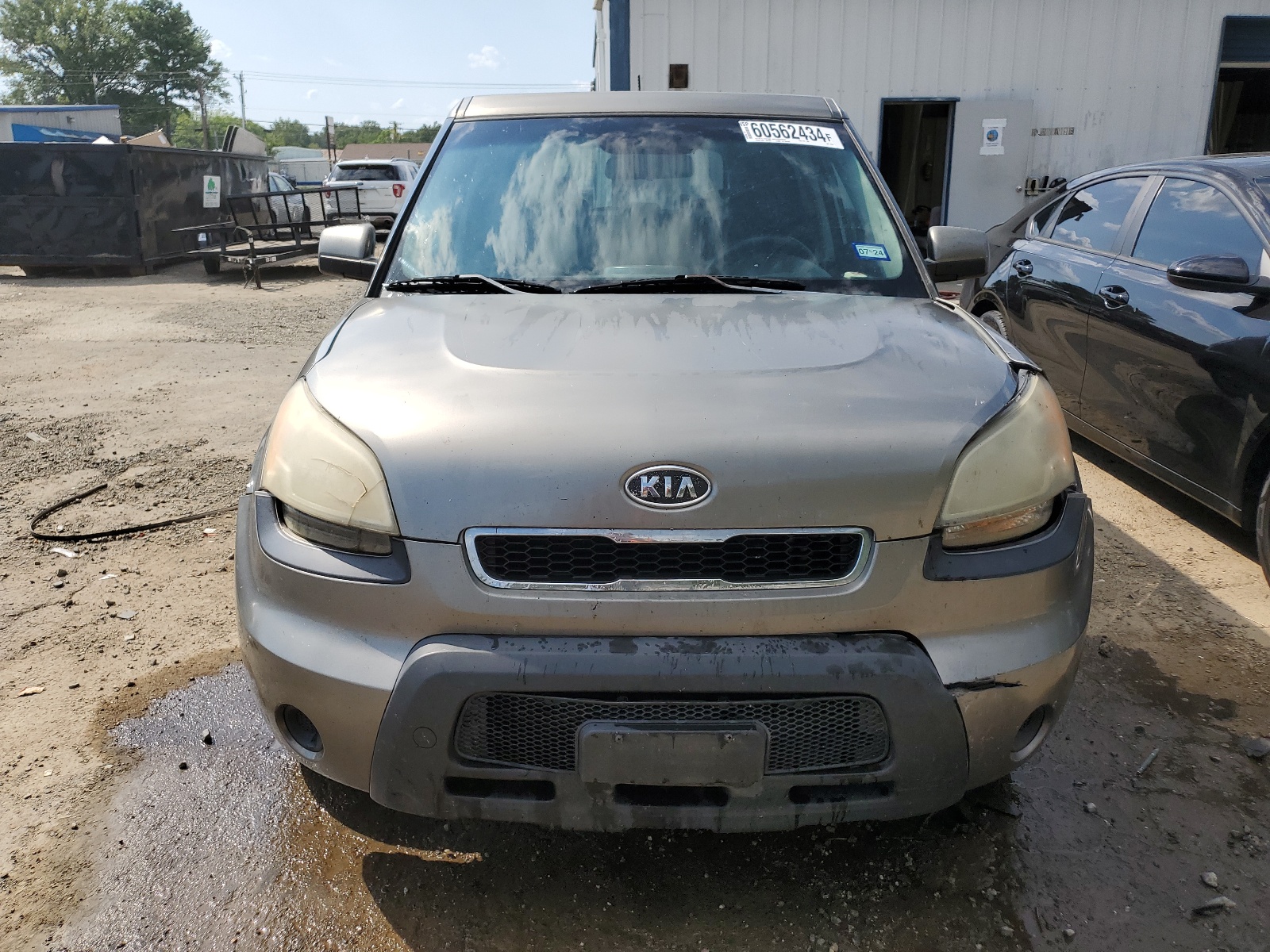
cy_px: 476
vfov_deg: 53.1
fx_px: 954
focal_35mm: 26
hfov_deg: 67.3
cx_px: 635
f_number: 1.5
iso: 50
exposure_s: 1/3333
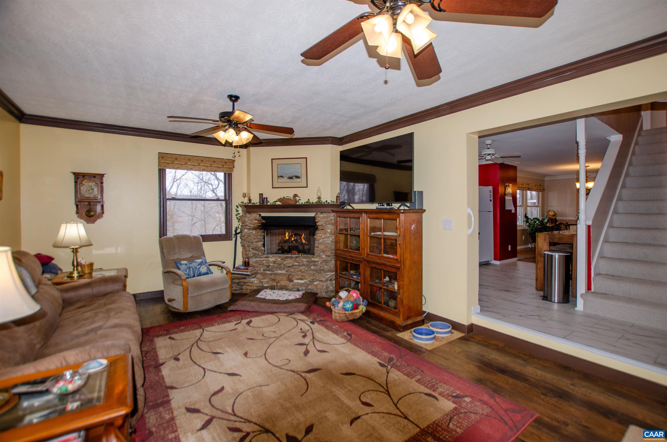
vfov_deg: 77.1
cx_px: 334
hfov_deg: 100.5
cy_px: 221
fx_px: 277
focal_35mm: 15
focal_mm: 10
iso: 100
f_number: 3.5
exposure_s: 1/60
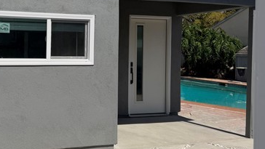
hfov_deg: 42.4
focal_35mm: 46
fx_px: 323
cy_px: 47
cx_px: 50
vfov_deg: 25.8
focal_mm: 6.76
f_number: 1.78
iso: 80
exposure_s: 1/11905
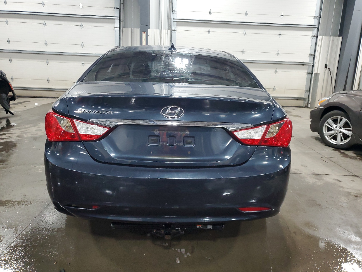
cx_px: 181
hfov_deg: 67.3
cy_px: 136
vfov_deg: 53.1
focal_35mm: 26
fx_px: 272
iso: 208
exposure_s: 1/60.2
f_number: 1.5
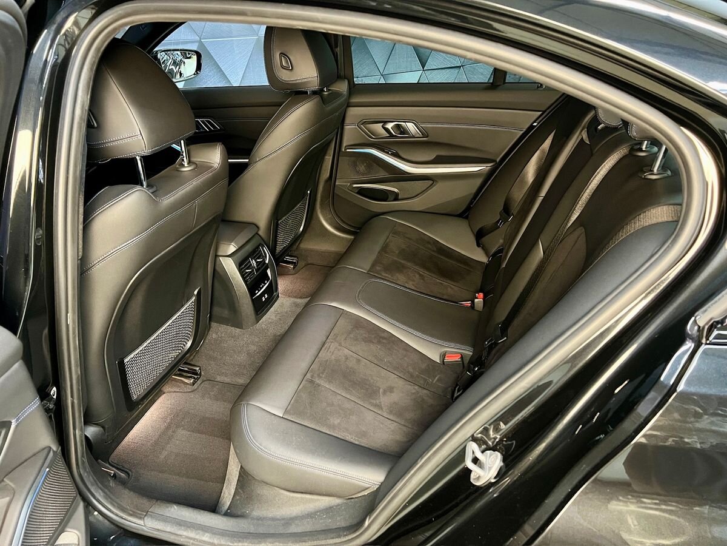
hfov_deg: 67.3
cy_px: 273
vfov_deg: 53.1
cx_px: 364
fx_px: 546
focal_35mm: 26
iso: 640
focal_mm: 5.7
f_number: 1.5
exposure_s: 1/35
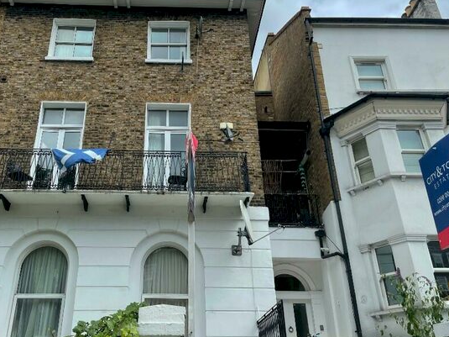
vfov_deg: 41.8
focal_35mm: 34
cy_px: 159
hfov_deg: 53.6
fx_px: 441
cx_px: 178
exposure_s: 1/2174
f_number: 1.6
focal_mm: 4.2
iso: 32
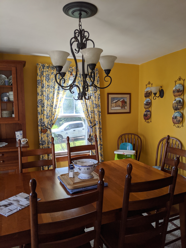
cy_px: 124
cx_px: 93
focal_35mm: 27
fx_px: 193
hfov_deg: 51.4
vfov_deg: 65.3
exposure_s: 1/510
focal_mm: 4.44
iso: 100
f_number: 1.8
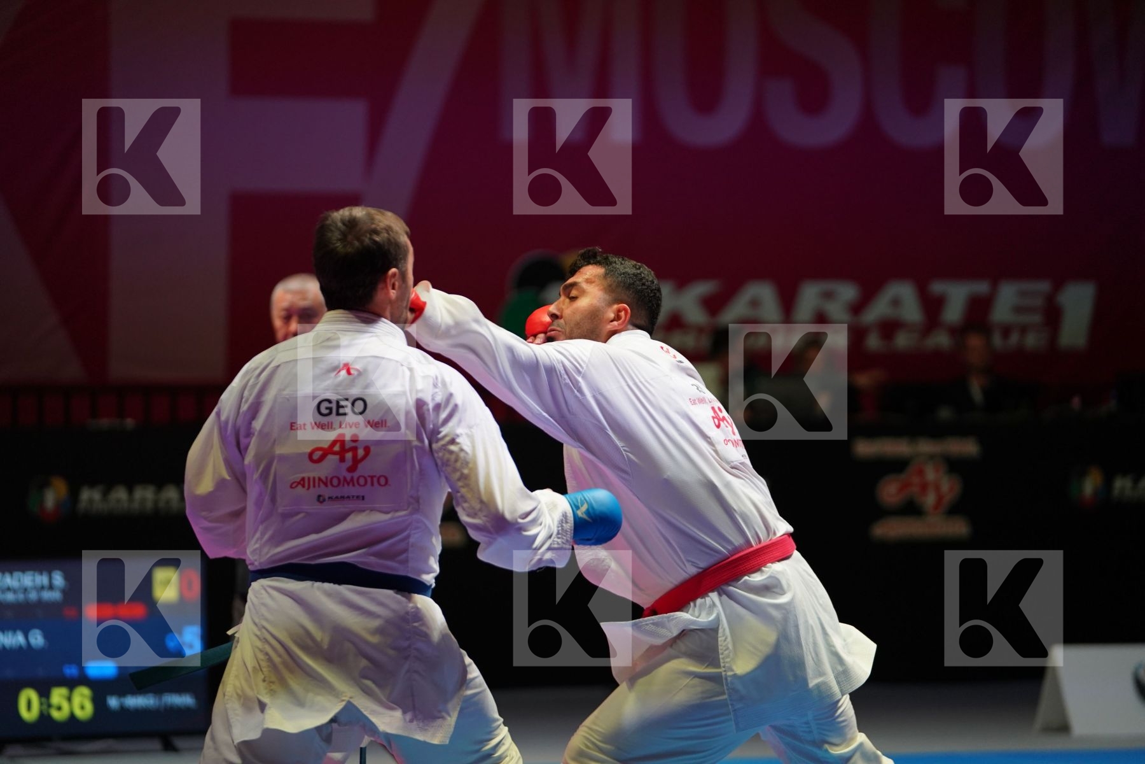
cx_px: 572
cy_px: 382
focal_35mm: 135
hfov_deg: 15.2
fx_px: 4293
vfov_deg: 10.2
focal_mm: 135
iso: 1600
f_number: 2.8
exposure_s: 1/1000
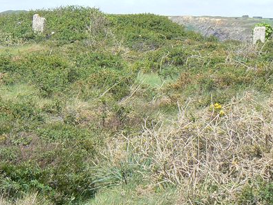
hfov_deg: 15.7
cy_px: 40
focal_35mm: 125
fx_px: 986
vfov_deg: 11.8
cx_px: 80
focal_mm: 8.8
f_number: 5.6
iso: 80
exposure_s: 1/320
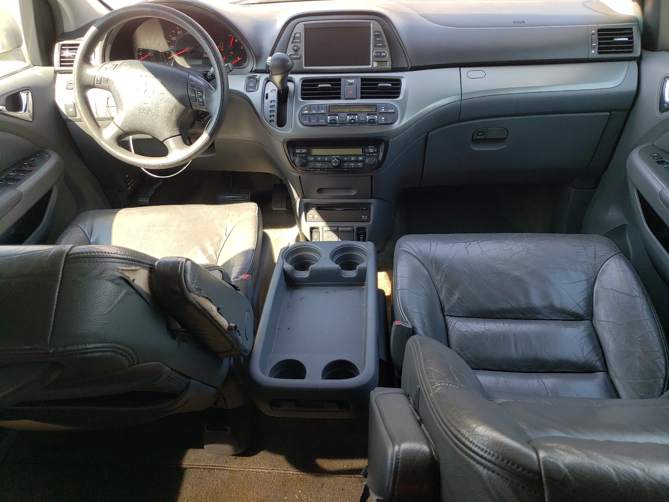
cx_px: 334
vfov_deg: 53.1
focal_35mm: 26
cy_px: 251
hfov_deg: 67.3
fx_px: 502
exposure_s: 1/189
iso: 50
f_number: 1.5
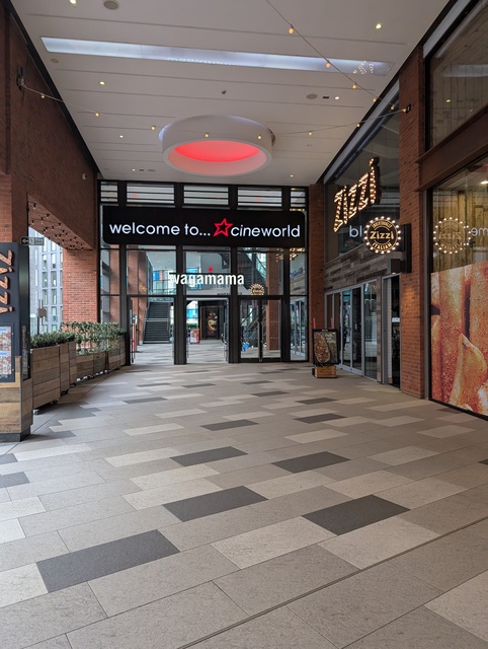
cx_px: 244
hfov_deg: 56.9
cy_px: 324
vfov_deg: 71.5
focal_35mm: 24
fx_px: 450
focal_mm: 6.9
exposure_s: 1/1271
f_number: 1.68
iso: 592
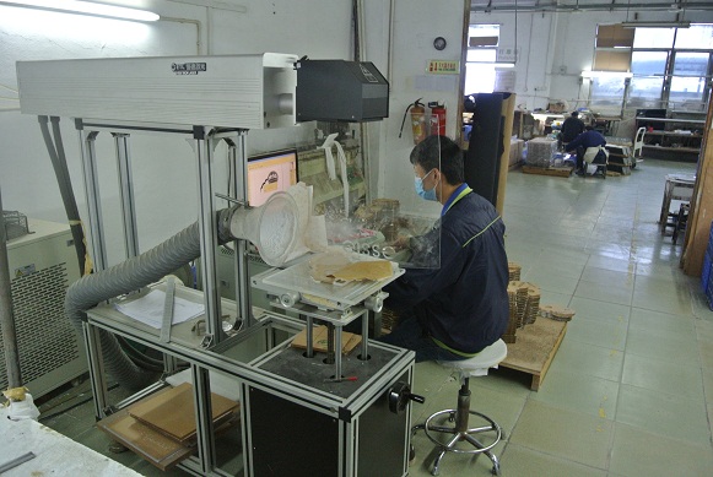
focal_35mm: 27
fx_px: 535
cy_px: 238
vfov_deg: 48.1
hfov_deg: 67.3
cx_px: 356
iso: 500
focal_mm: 10
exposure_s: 1/30
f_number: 3.5
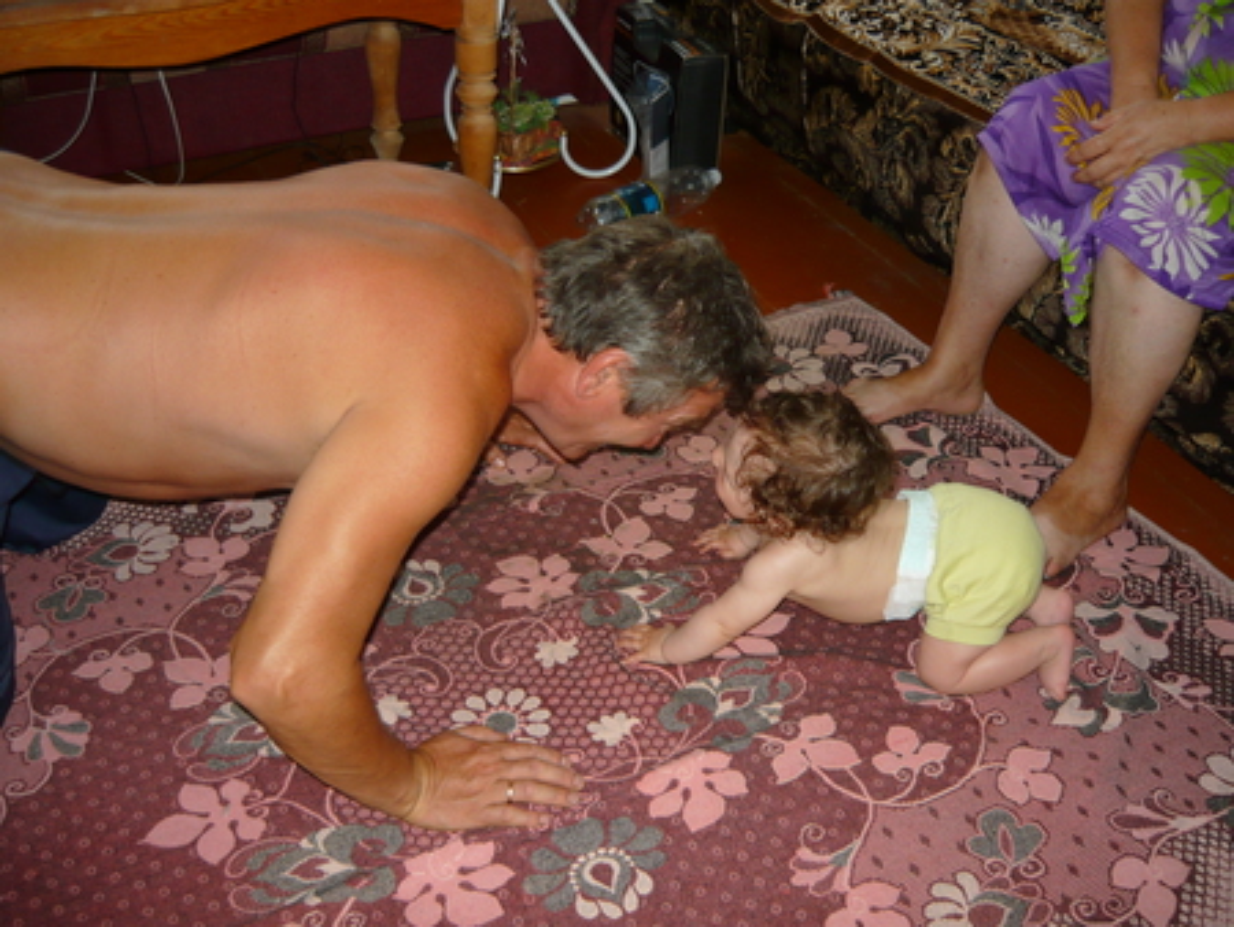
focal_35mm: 33
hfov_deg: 55.3
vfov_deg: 43.0
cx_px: 617
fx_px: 1177
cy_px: 464
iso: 125
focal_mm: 5.5
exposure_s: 1/30
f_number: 2.8
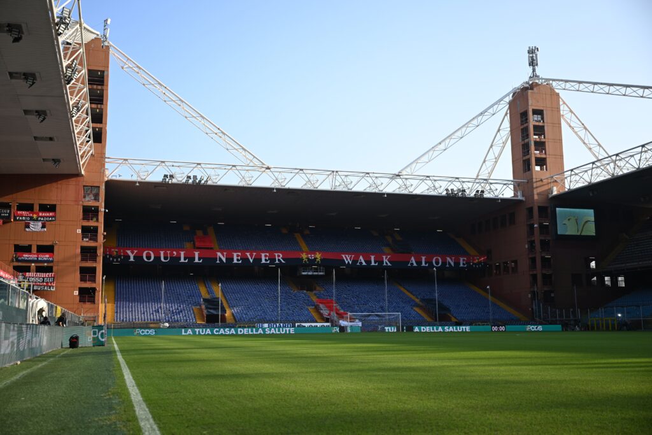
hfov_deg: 50.7
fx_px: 688
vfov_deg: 35.1
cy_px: 218
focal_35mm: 38
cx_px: 326
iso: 100
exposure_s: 1/1000
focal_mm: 38
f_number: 2.8
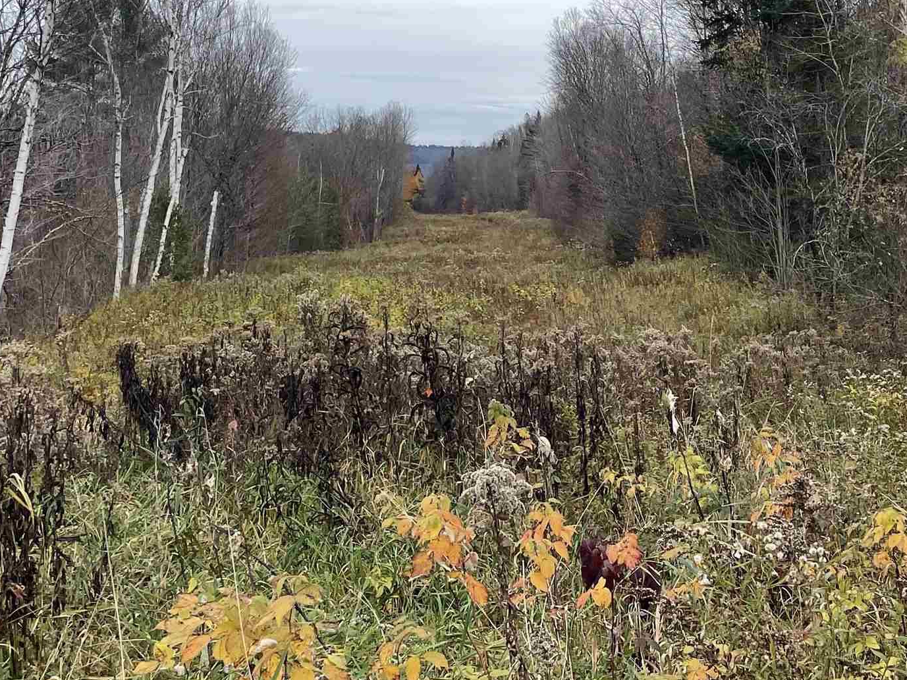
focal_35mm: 58
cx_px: 603
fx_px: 1520
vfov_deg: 24.8
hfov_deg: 33.0
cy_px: 135
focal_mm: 4.2
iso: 32
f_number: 1.6
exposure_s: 1/997
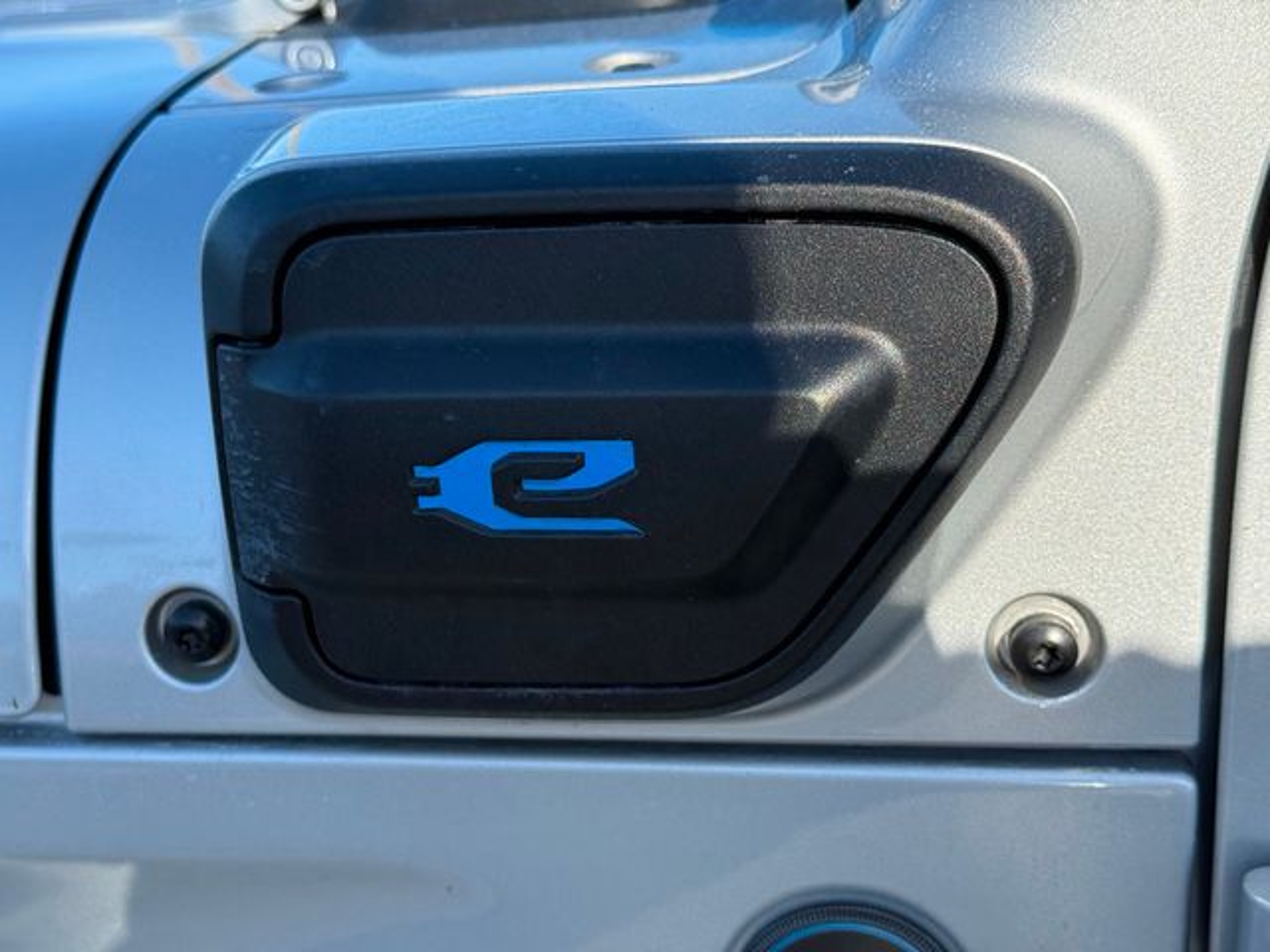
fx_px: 1761
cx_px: 635
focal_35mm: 48
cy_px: 476
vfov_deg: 30.3
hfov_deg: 39.7
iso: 100
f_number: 1.78
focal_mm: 6.76
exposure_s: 1/1883
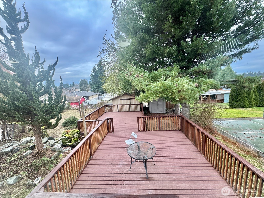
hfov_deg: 102.1
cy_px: 99
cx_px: 132
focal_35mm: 14
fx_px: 107
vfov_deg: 85.7
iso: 64
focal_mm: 2.22
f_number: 2.2
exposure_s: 1/120
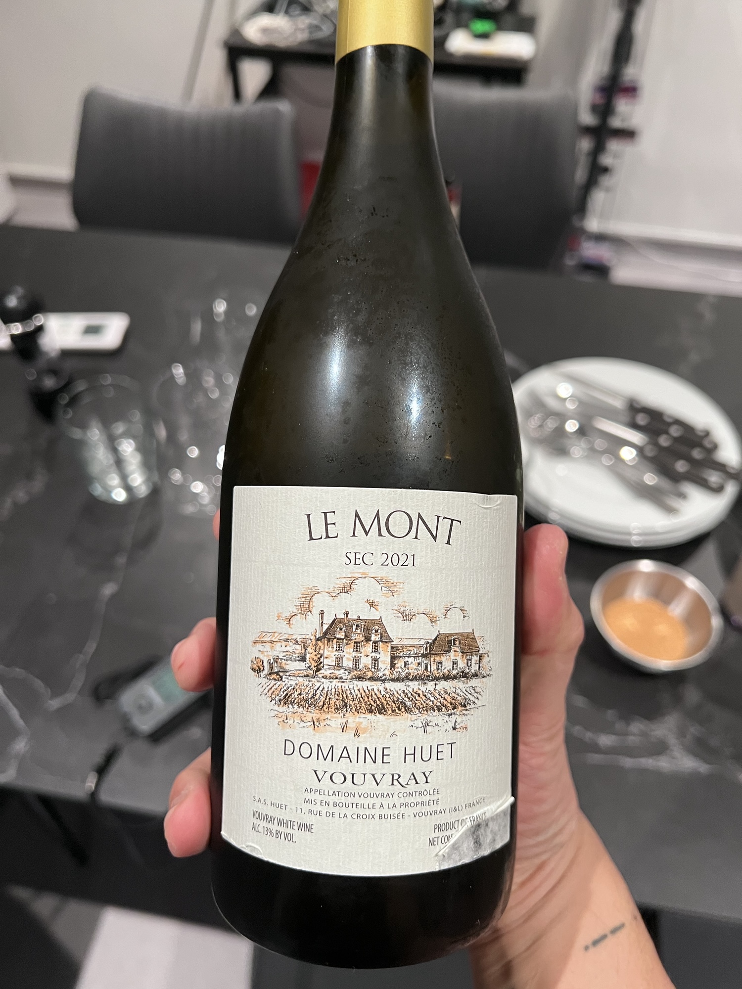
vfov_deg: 67.3
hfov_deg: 53.1
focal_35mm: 26
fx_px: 743
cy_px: 494
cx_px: 371
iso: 320
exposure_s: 1/50
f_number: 1.5
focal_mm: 5.7
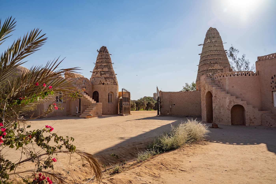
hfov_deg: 63.7
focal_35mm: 29
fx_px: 222
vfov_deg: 45.0
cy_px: 92
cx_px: 138
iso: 100
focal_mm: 29
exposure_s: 1/400
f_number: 8
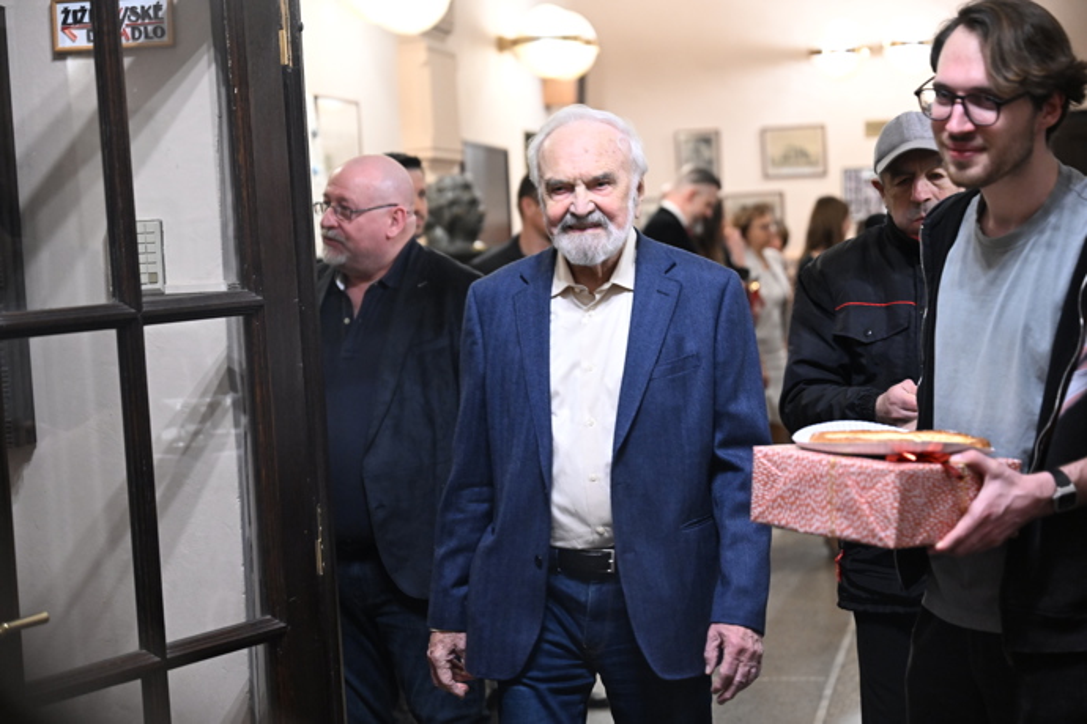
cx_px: 544
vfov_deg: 19.5
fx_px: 2113
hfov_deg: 28.8
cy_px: 362
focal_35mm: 70
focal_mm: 70
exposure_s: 1/125
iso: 4000
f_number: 2.8
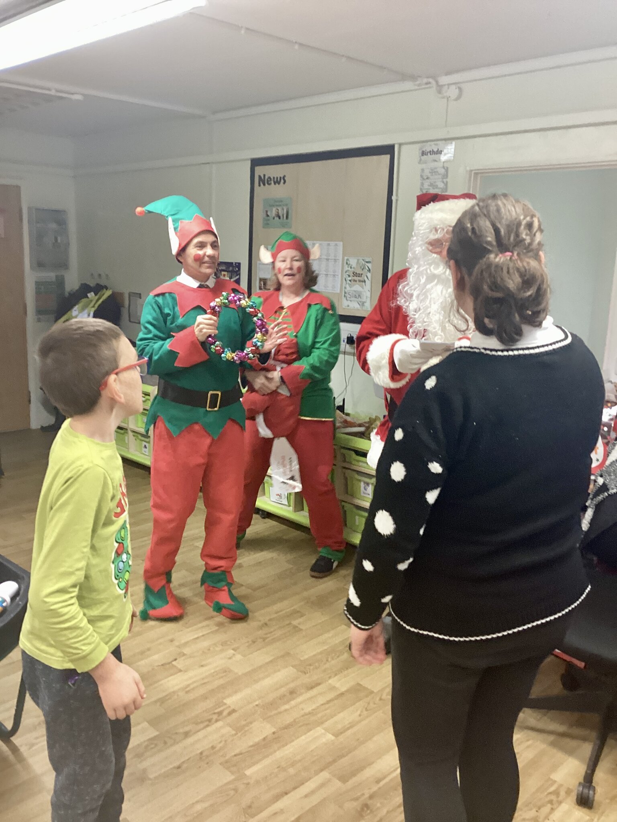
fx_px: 737
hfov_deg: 45.4
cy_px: 411
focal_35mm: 31
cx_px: 308
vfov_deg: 58.4
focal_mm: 3.3
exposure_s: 1/50
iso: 160
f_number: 2.4
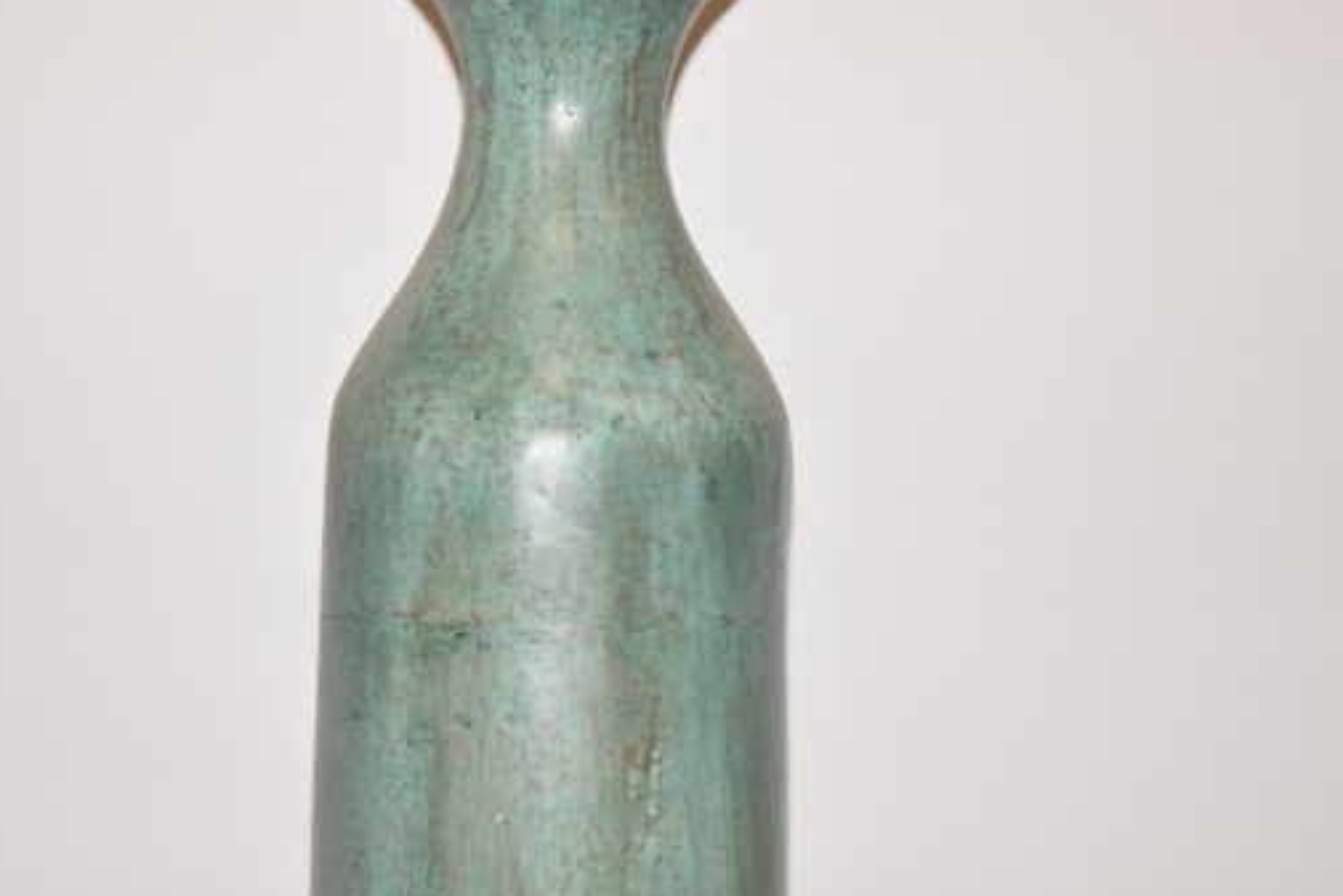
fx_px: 3904
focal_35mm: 105
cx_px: 556
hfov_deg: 19.5
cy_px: 371
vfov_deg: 13.1
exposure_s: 1/125
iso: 800
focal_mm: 55
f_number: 5.6
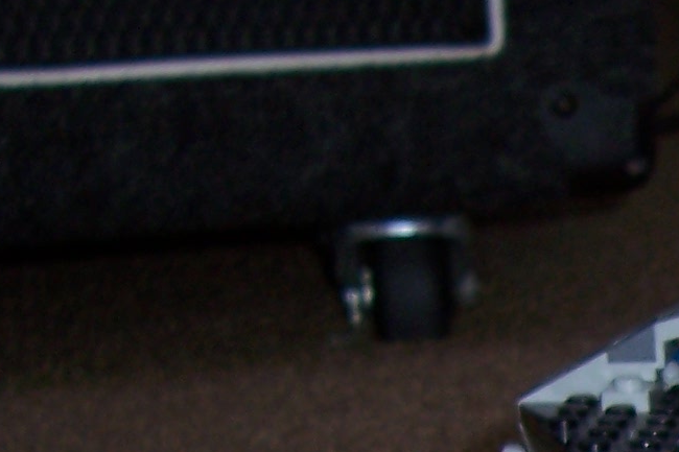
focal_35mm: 134
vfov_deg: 9.6
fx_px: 2527
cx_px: 1173
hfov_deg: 13.8
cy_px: 889
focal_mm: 5.6
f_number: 2.7
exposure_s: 1/60
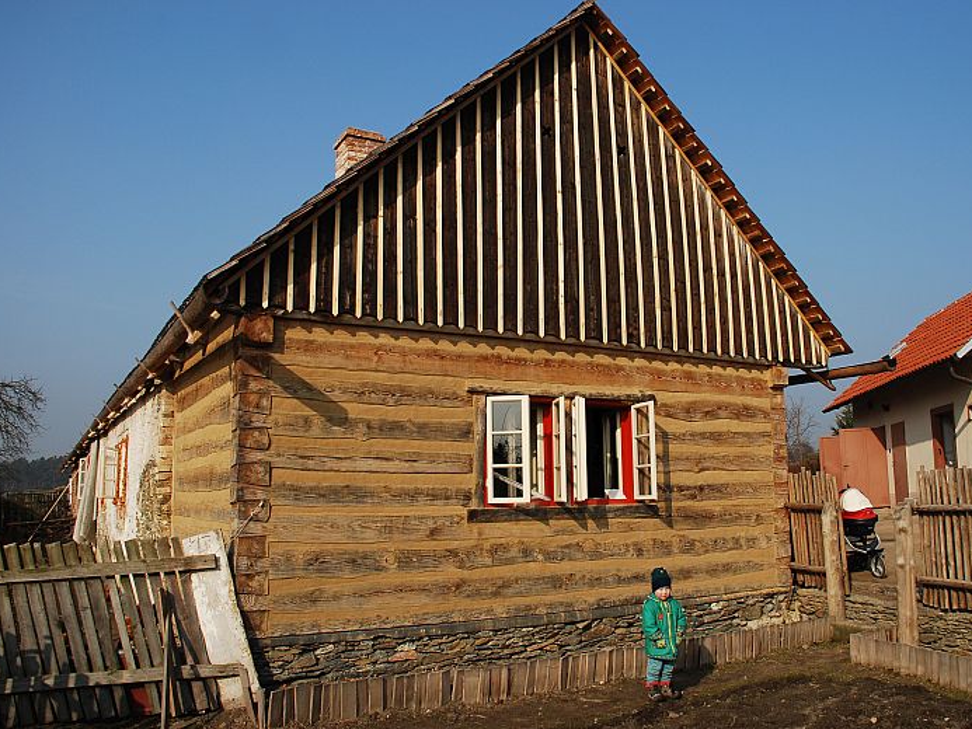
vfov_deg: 46.8
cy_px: 364
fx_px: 843
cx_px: 543
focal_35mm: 30
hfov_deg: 59.8
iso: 180
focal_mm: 18
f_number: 10
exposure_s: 1/250
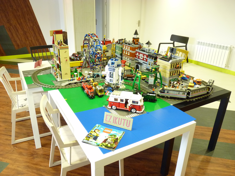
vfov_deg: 51.4
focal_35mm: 27
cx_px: 118
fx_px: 183
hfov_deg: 65.3
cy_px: 88
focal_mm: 4.8
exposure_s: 1/25
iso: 400
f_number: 2.8
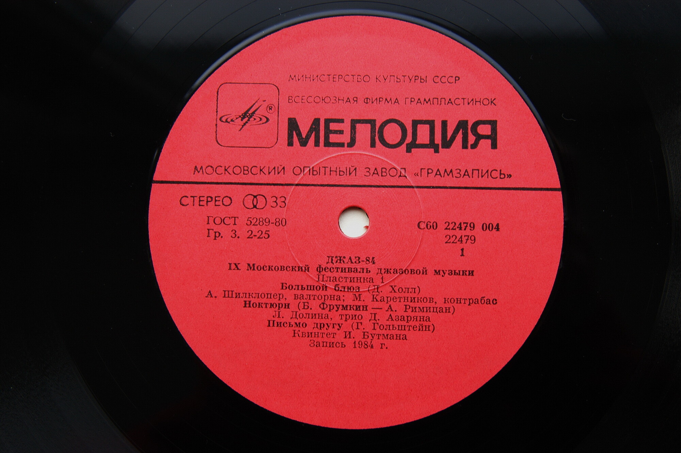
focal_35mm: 52
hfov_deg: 37.9
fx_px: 992
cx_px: 340
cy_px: 226
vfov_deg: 25.7
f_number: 3.5
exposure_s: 1/50
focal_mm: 35
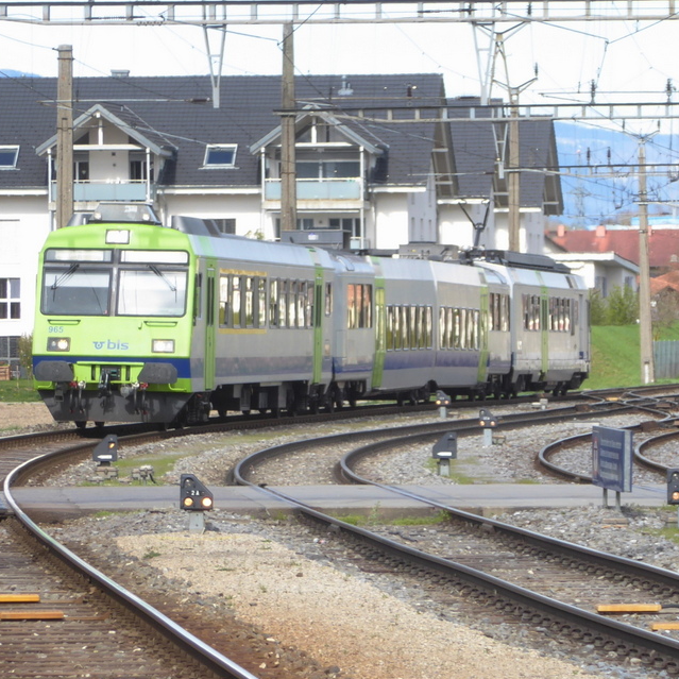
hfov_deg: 5.7
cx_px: 333
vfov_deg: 5.7
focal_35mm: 307
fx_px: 6813
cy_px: 319
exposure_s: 1/125
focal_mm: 33.2
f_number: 5.6
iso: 80
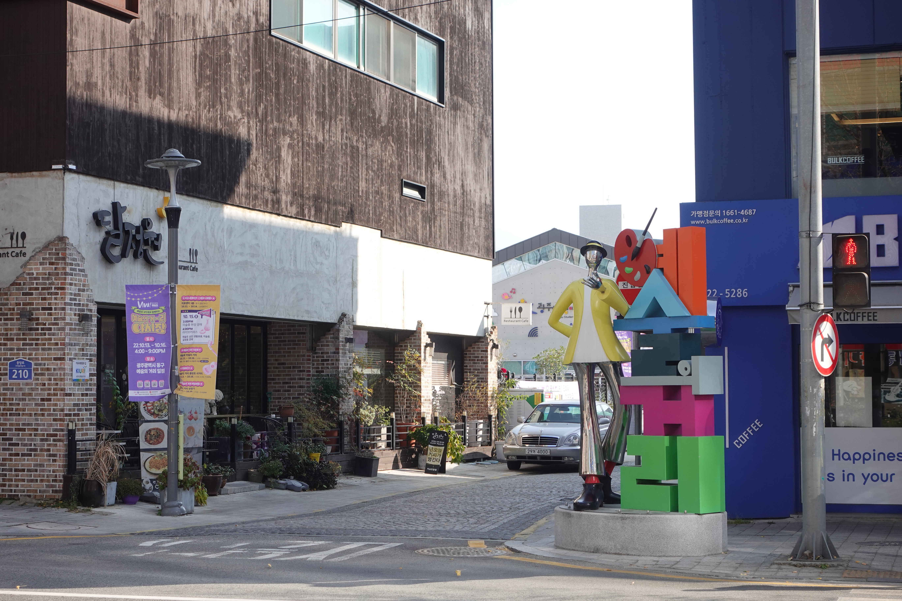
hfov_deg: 28.8
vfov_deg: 19.5
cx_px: 451
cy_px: 300
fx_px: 1754
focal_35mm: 70
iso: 125
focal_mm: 25.7
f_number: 4
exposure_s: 1/320
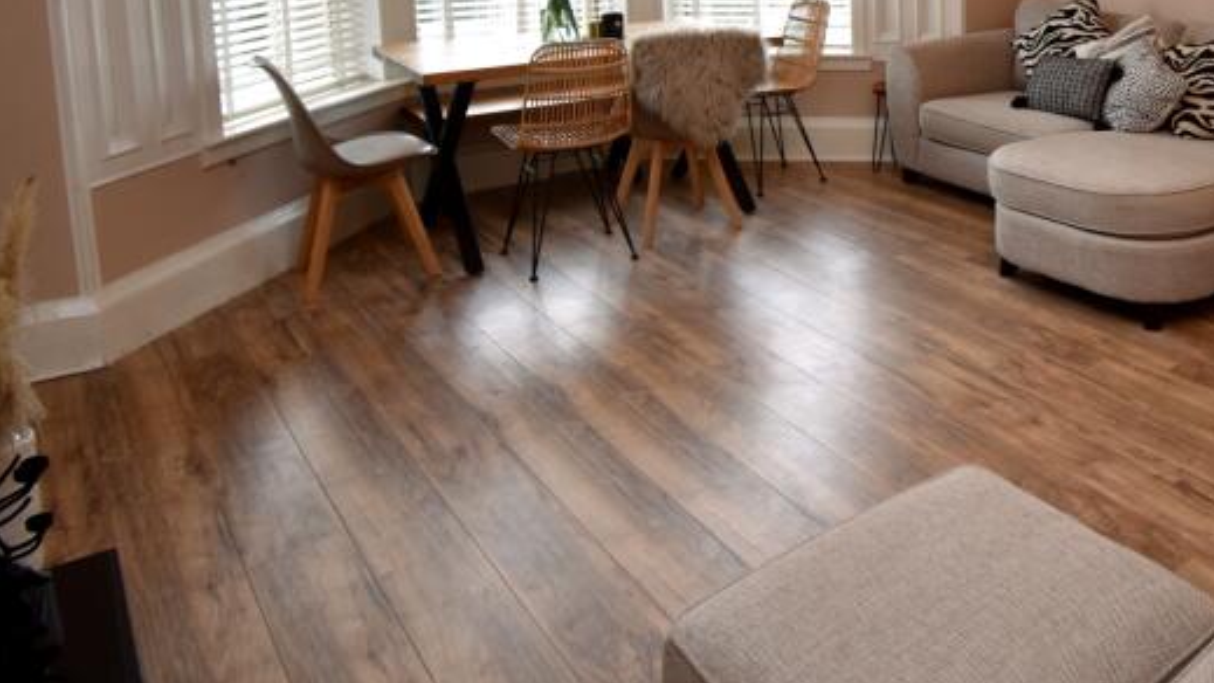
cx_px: 966
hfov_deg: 58.0
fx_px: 998
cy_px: 2
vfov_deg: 34.4
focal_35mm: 31
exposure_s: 1/15
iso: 100
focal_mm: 10
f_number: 4.5
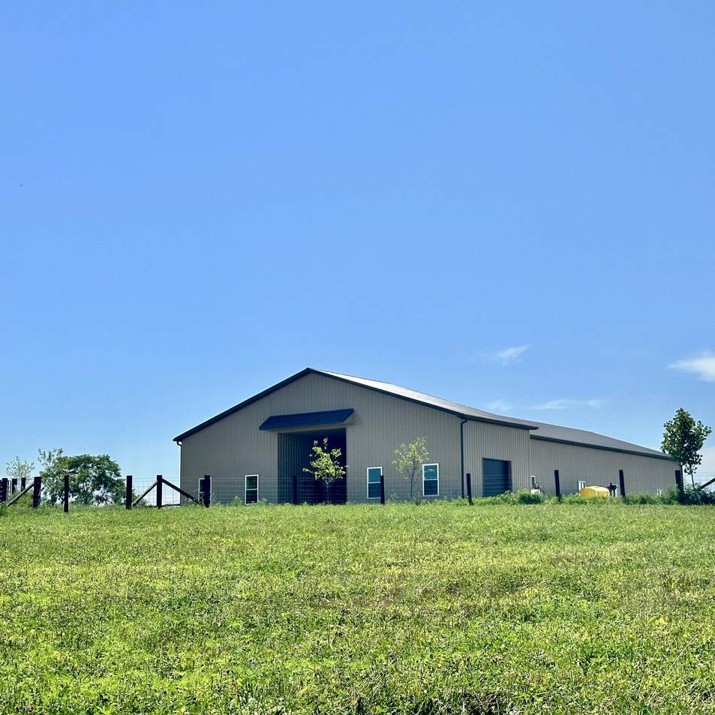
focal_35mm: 57
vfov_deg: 30.0
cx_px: 373
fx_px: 1332
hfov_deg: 30.0
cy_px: 356
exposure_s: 1/8929
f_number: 1.78
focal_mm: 6.86
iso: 64
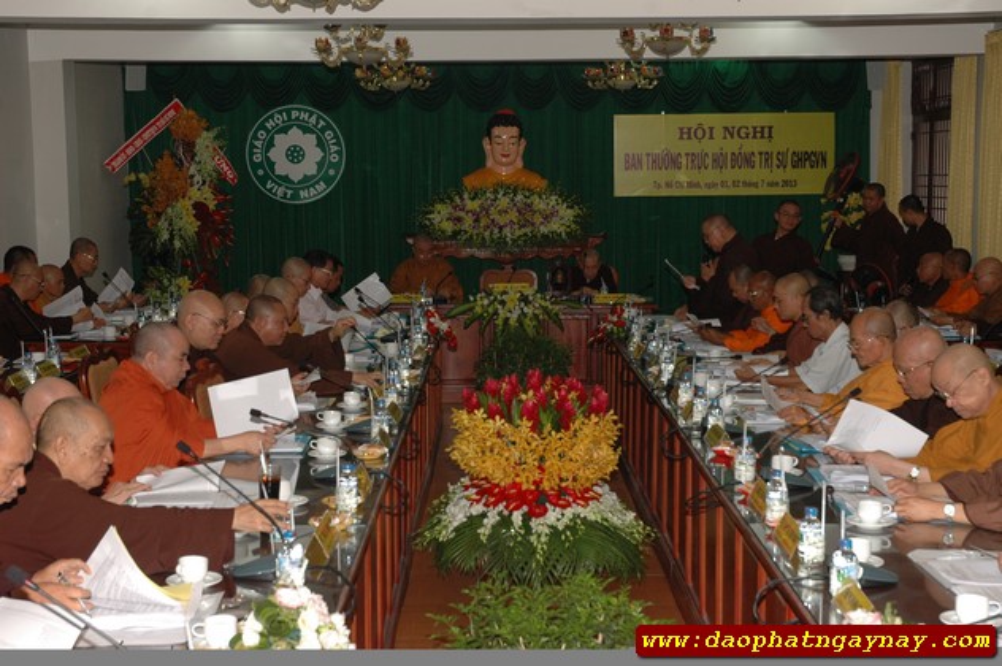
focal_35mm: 57
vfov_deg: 23.7
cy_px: 333
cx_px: 501
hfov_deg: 35.1
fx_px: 1585
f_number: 7.1
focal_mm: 38
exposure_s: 1/60
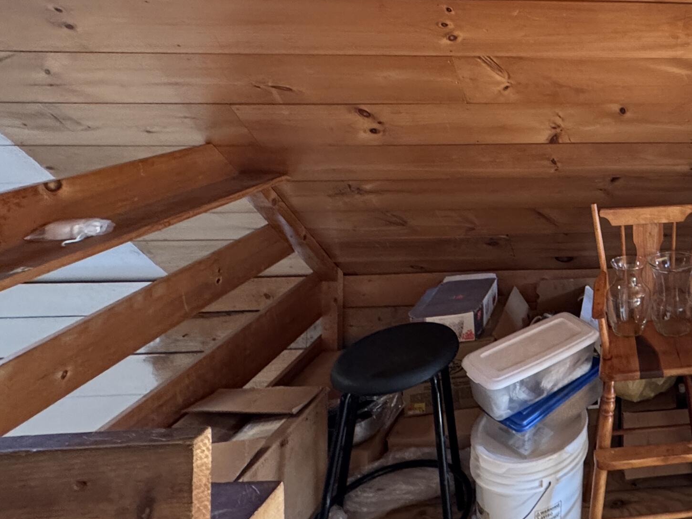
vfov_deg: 44.3
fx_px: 580
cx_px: 693
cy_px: 60
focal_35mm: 29
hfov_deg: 50.0
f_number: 2.2
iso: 320
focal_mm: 2.22
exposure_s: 1/81
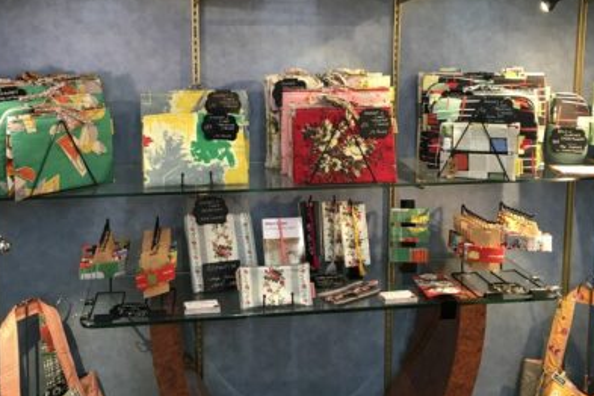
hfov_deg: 42.7
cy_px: 128
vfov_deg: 29.0
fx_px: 759
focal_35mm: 46
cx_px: 275
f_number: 2.2
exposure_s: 1/33
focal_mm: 4.15
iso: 80
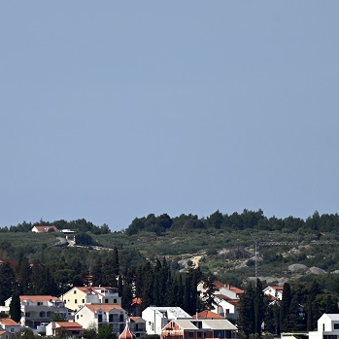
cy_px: 235
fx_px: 7700
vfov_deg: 2.5
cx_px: 113
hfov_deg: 2.5
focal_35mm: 695
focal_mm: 300
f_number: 5.6
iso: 125
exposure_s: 1/1000
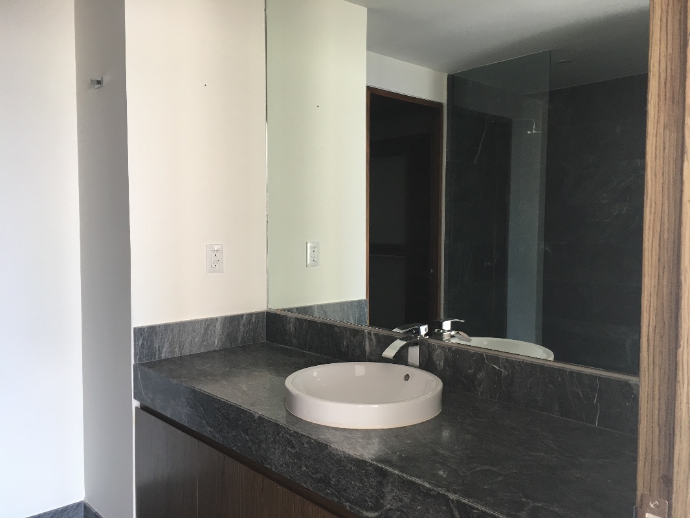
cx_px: 345
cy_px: 259
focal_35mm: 29
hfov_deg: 61.6
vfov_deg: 48.2
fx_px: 578
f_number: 2.2
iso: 25
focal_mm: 4.15
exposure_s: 1/30
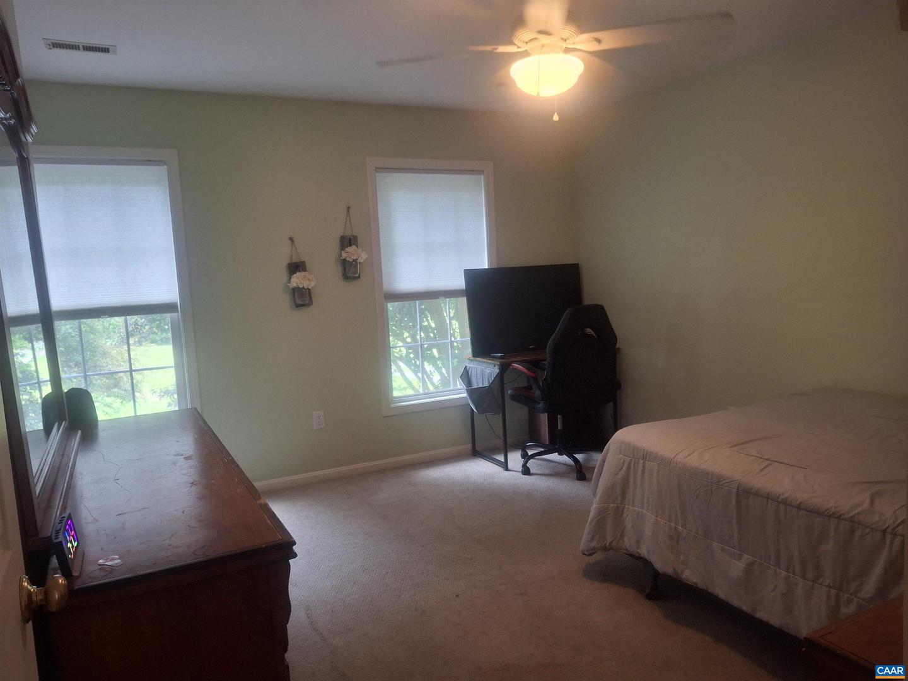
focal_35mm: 25
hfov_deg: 69.4
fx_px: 656
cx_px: 454
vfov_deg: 54.9
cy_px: 340
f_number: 1.8
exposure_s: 1/60
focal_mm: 4.69
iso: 200
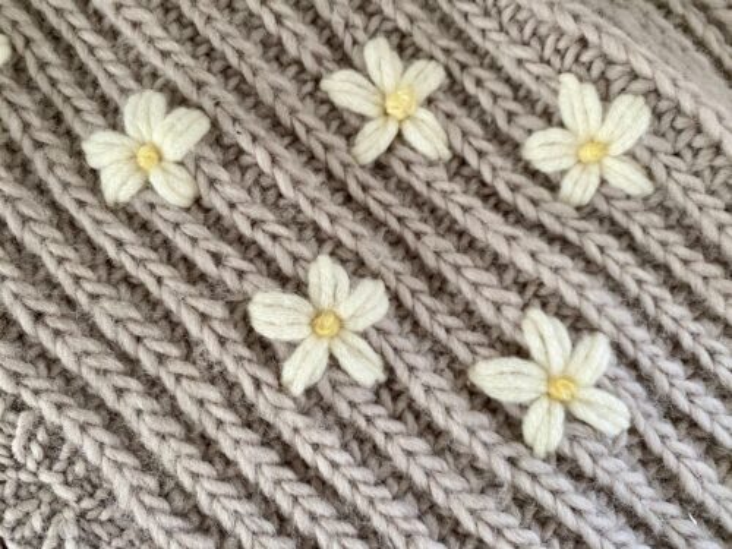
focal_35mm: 26
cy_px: 274
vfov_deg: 53.1
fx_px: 550
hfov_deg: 67.3
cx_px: 366
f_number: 1.8
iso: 125
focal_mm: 4.25
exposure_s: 1/60
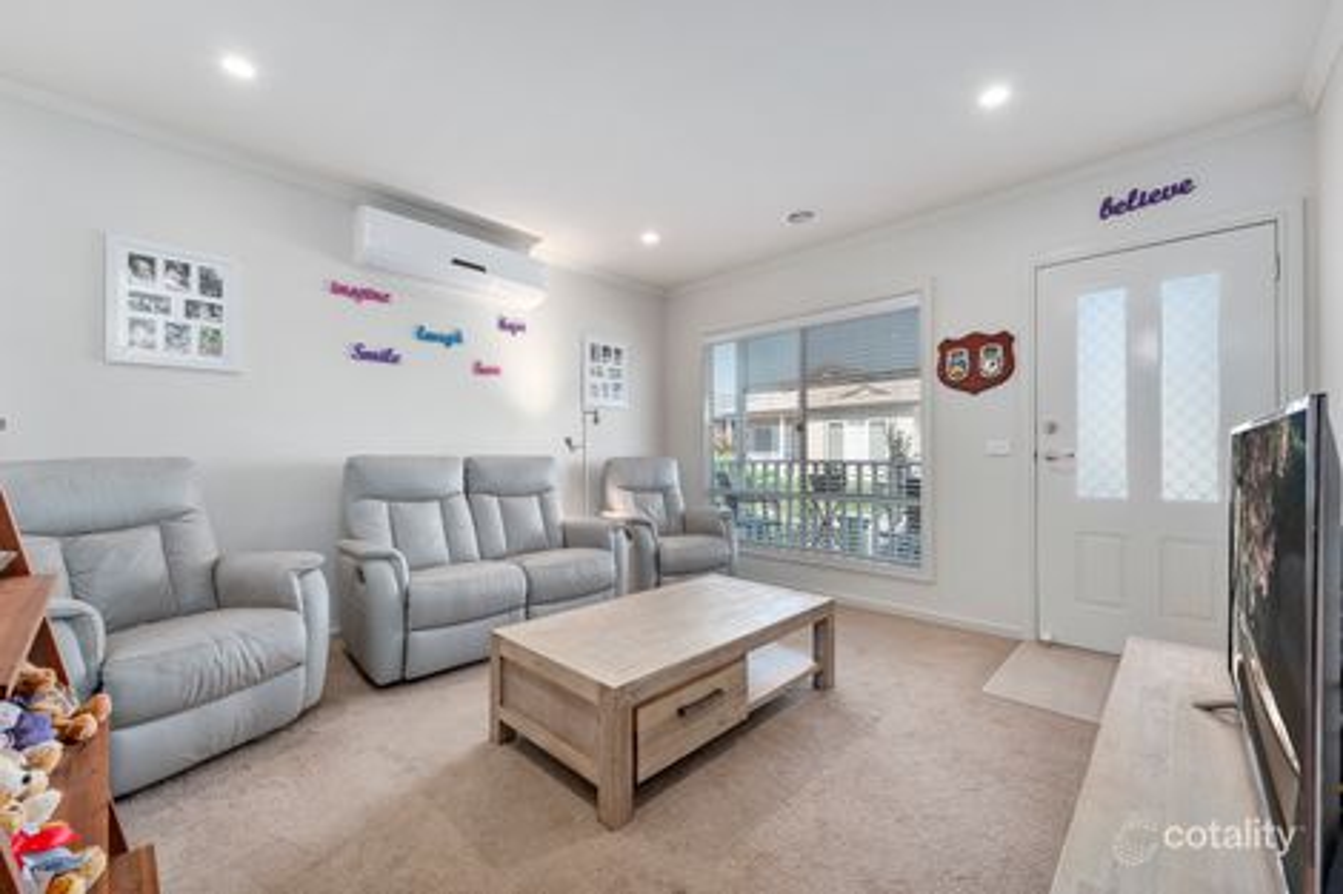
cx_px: 672
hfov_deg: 104.3
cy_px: 447
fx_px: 522
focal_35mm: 14
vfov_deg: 81.2
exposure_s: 1/13
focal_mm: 14
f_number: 11
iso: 320
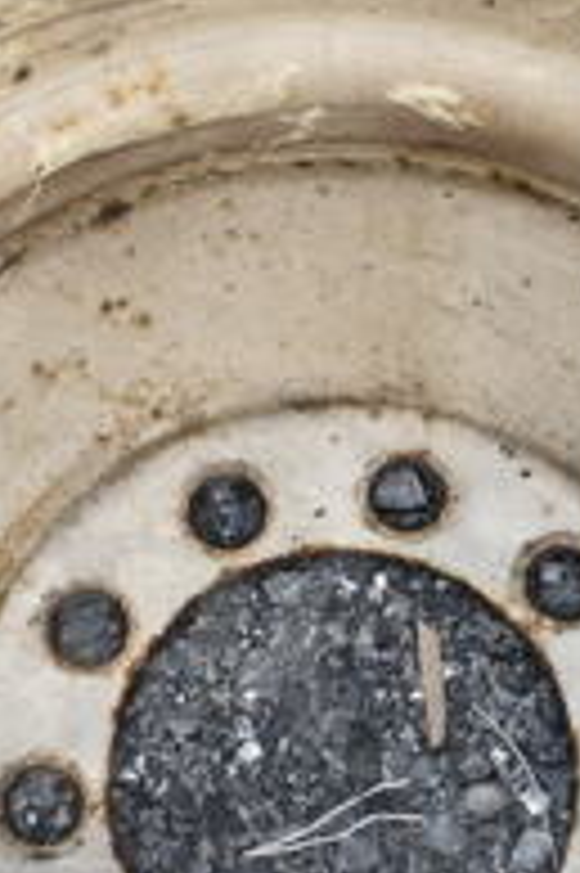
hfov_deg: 16.0
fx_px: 2058
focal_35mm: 85
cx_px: 355
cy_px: 648
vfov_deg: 23.7
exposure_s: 1/60
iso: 100
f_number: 4
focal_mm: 18
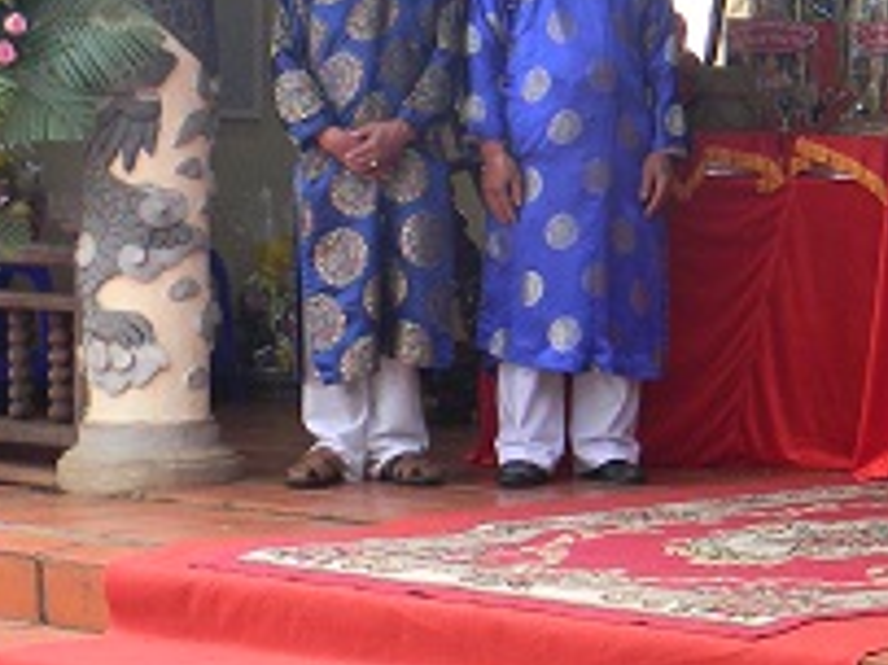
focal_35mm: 139
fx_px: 3564
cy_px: 298
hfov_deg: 13.6
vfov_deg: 10.7
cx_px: 1177
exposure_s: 1/30
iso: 147
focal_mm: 8.6
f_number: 3.9
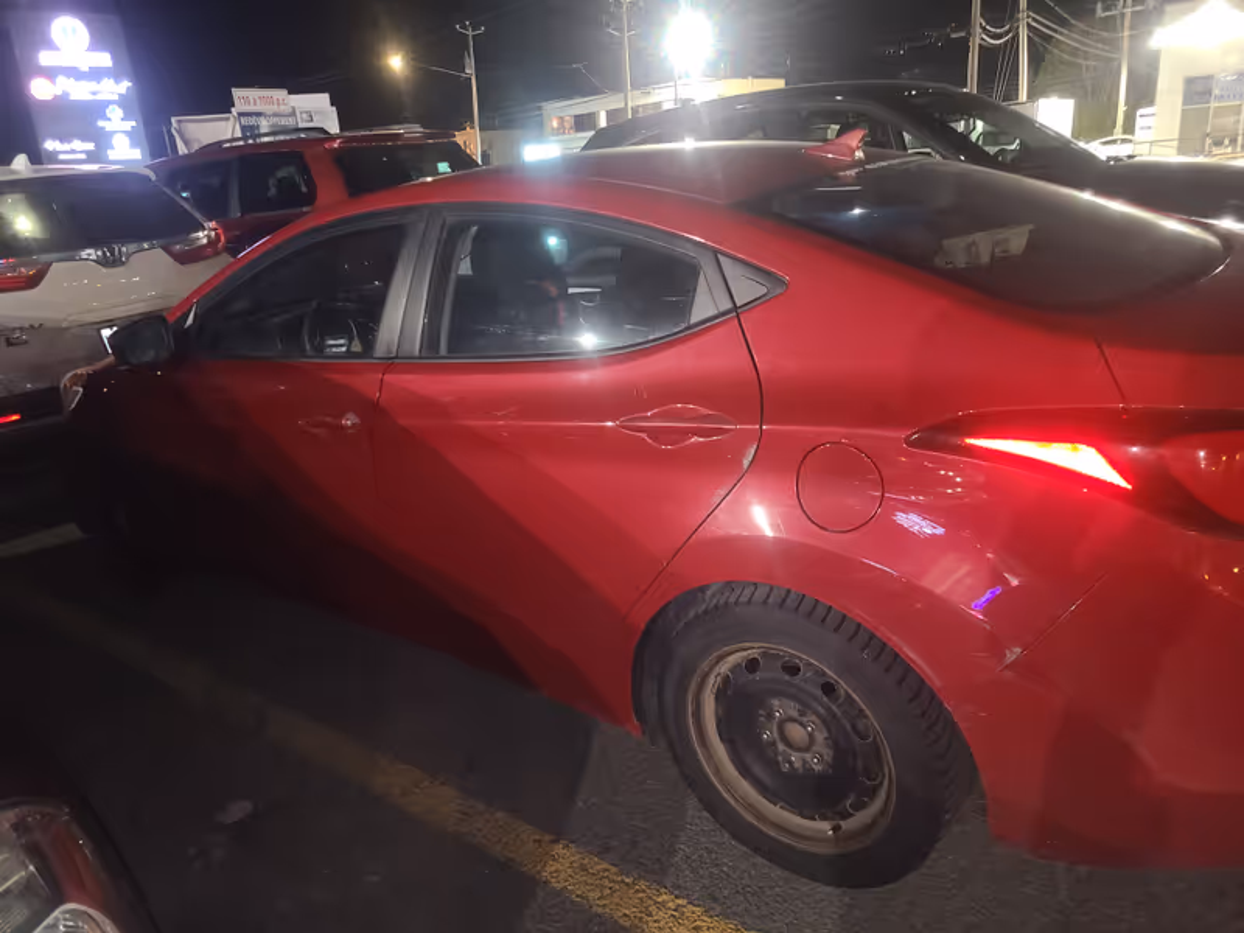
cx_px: 622
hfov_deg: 67.3
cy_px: 466
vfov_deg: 53.1
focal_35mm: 26
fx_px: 934
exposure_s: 1/8
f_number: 1.8
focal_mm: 5.4
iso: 500
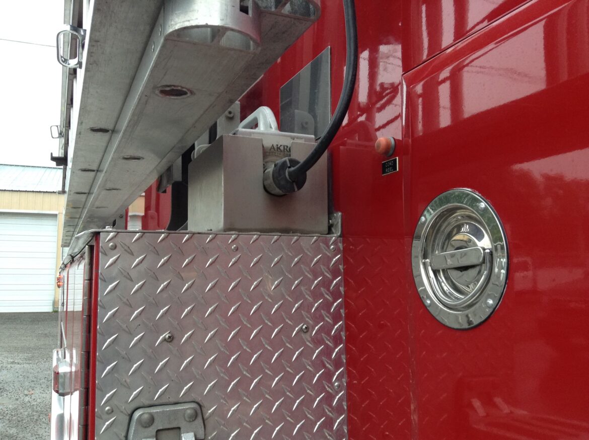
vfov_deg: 42.8
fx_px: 561
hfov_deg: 55.4
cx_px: 294
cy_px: 220
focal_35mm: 33
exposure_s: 1/120
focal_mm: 3.3
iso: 50
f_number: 2.4
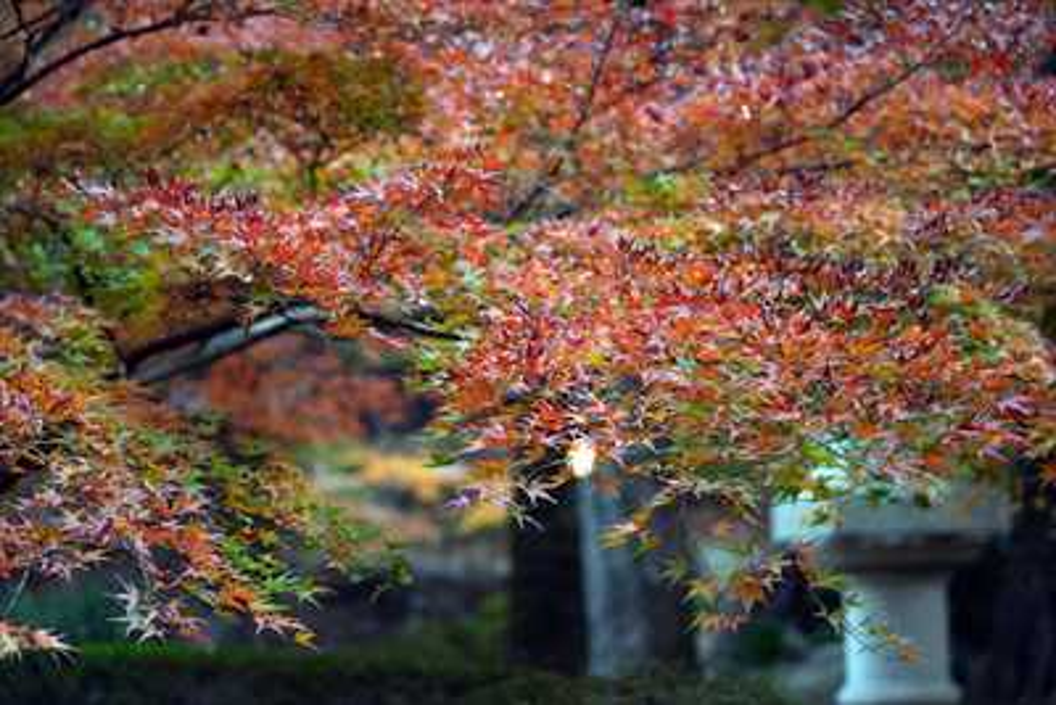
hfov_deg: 19.4
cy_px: 352
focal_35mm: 105
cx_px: 528
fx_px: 3081
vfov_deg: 13.1
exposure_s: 1/125
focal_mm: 105
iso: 160
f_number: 4
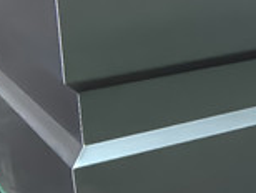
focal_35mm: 114
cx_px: 549
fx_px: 844
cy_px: -63
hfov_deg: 13.9
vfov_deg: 12.6
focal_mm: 1.95
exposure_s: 1/33.3
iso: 320
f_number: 2.2
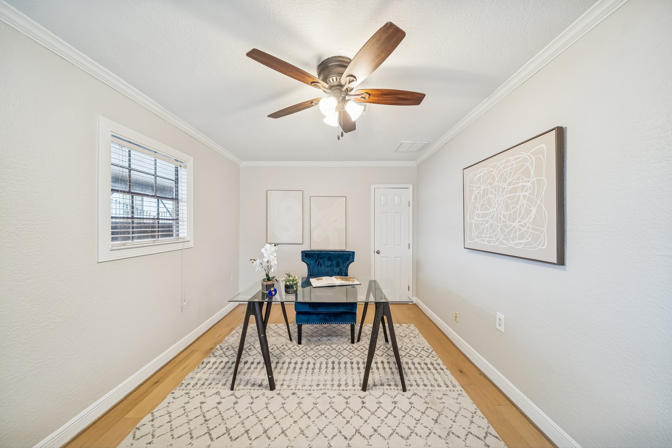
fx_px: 224
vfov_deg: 90.0
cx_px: 336
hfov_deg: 112.6
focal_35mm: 12
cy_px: 224
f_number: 8
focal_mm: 12
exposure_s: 1/15
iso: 640
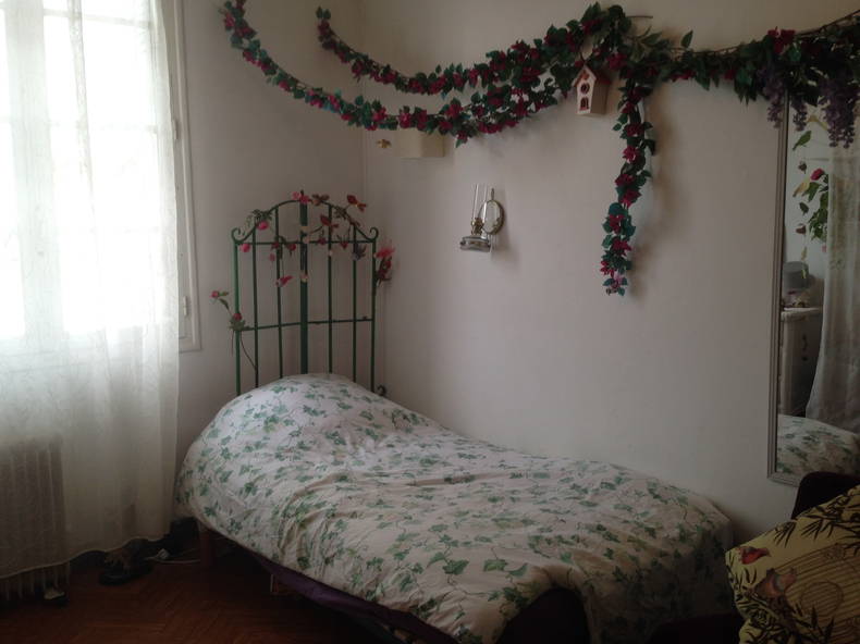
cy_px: 322
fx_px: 820
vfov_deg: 42.9
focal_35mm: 33
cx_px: 430
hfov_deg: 55.4
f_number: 2.4
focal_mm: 4.12
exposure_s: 1/40
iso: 64
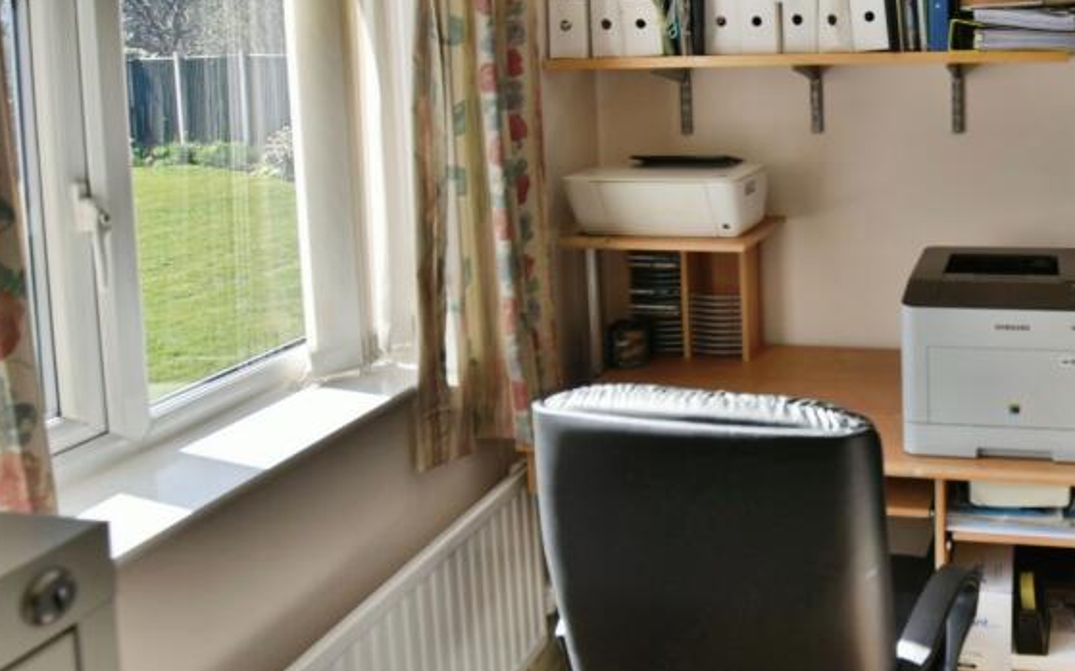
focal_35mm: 28
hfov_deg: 60.9
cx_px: 865
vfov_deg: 43.7
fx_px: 820
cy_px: 464
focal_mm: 10
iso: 100
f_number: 5.6
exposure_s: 1/125
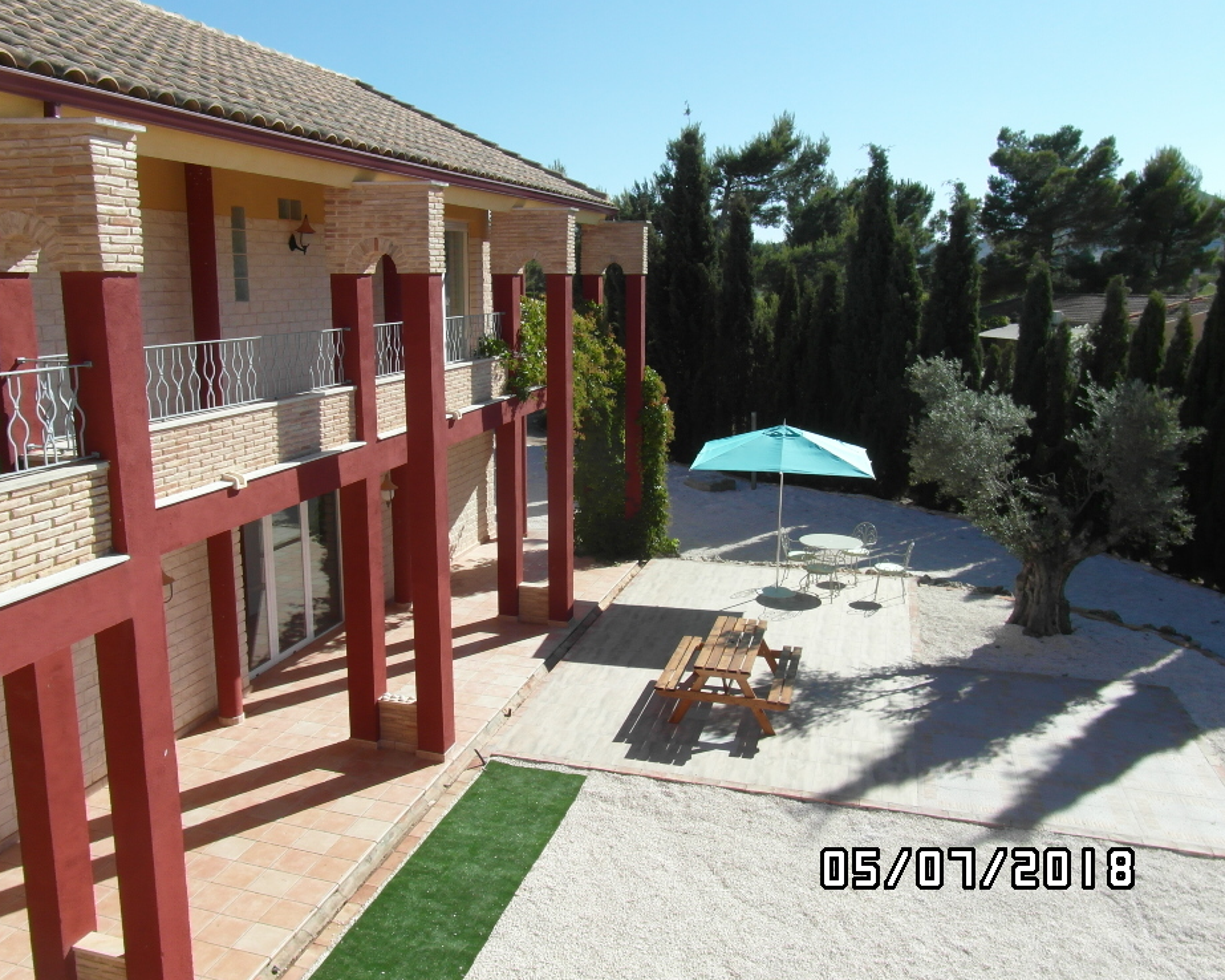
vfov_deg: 54.9
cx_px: 553
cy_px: 473
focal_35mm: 26
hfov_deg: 65.9
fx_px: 942
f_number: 5.2
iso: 80
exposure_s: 1/250
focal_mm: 4
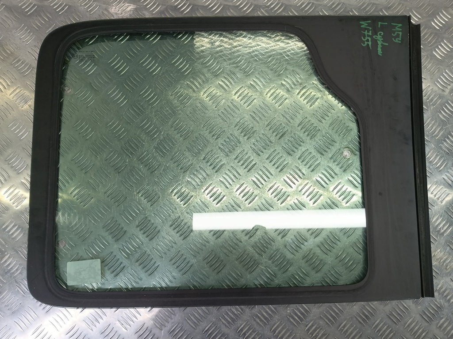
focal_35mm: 23
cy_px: 170
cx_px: 226
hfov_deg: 73.9
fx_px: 301
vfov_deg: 58.9
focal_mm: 4.11
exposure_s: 1/50
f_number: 1.6
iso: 97
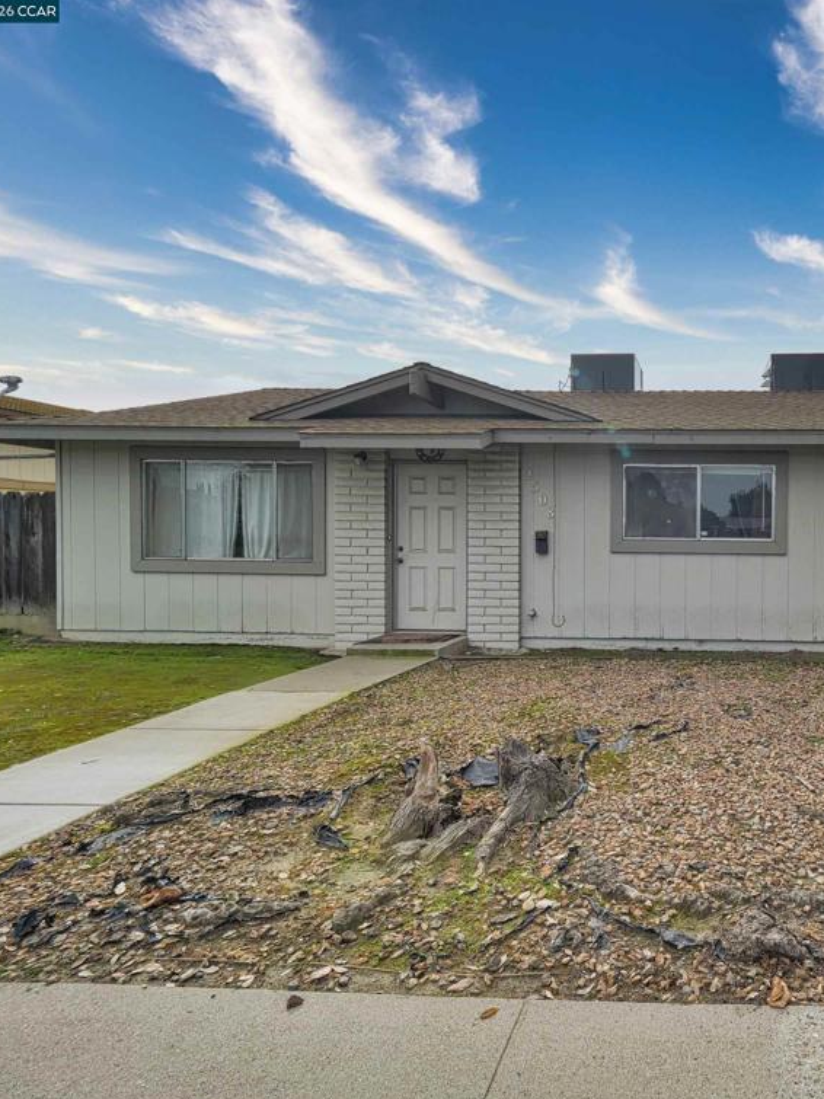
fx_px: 603
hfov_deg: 60.5
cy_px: 558
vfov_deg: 84.7
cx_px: 708
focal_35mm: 19
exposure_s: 1/250
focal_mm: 7
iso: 125
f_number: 5.6
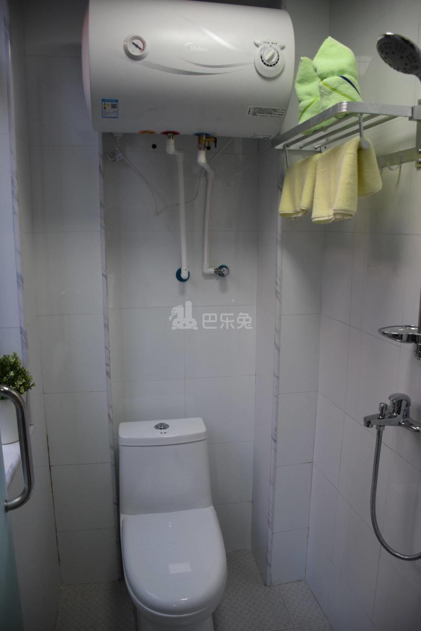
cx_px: 210
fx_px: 474
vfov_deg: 67.4
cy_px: 316
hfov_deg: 47.9
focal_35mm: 27
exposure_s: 1/500
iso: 1100
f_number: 3.5
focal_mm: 18
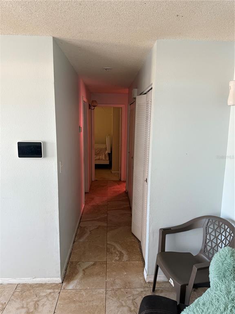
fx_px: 217
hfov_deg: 56.8
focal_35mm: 24
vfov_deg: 71.6
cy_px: 157
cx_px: 118
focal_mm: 6.76
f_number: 1.78
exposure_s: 1/60
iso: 250
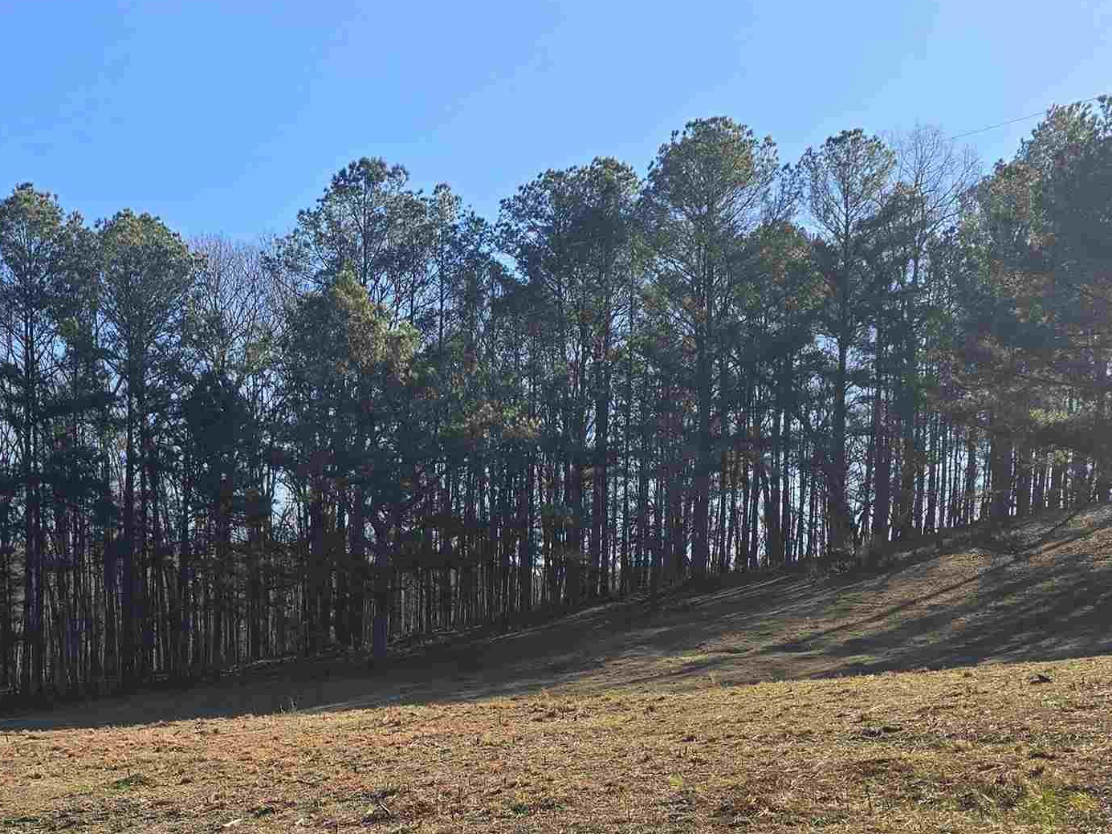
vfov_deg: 27.6
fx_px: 1638
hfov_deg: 36.6
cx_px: 271
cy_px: 747
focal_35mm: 51
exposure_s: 1/503
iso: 12
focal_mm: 6.3
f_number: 1.7
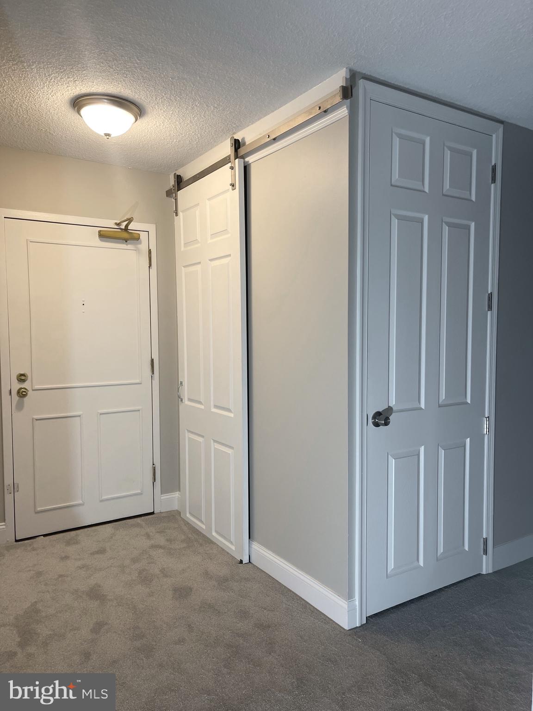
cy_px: 356
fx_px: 534
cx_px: 266
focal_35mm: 26
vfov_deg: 67.3
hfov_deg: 53.1
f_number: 1.6
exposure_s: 1/60
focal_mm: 5.1
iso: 80
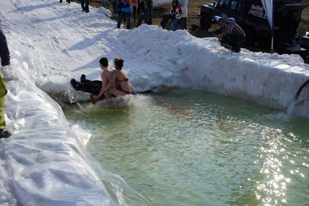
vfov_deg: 33.0
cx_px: 154
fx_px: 348
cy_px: 103
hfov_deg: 47.9
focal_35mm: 40
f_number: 13
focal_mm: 27
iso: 200
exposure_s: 1/320
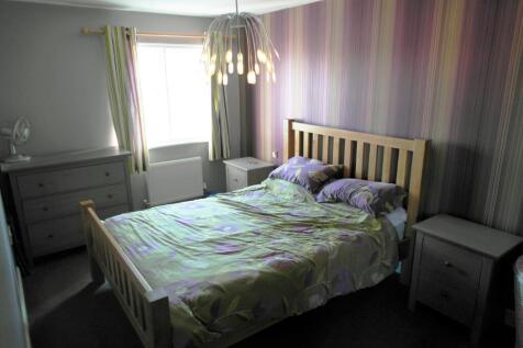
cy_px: 174
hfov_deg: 73.8
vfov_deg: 53.1
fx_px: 349
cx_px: 262
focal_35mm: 24
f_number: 2.4
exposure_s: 1/60
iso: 200
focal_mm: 16
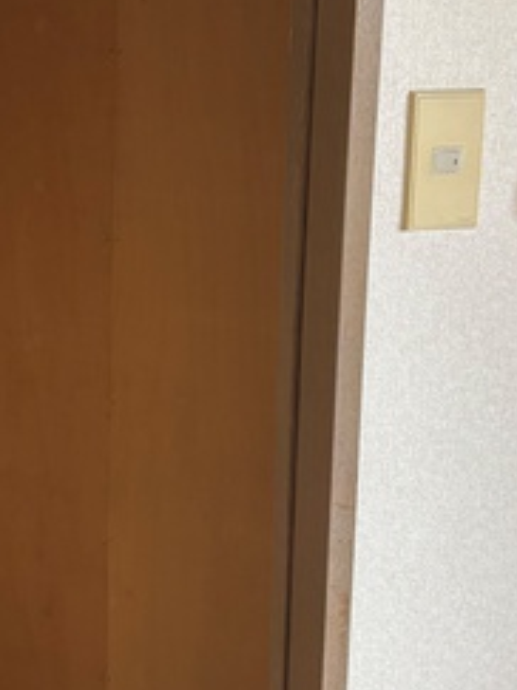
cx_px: -38
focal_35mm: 75
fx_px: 1495
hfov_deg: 18.9
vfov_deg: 25.9
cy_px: 267
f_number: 1.6
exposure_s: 1/121
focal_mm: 5.96
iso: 125
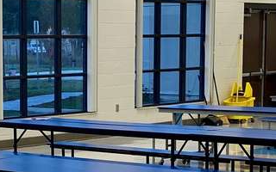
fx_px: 1038
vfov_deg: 9.4
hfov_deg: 15.0
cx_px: 44
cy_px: 165
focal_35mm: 138
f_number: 1.8
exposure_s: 1/120
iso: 64
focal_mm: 4.25
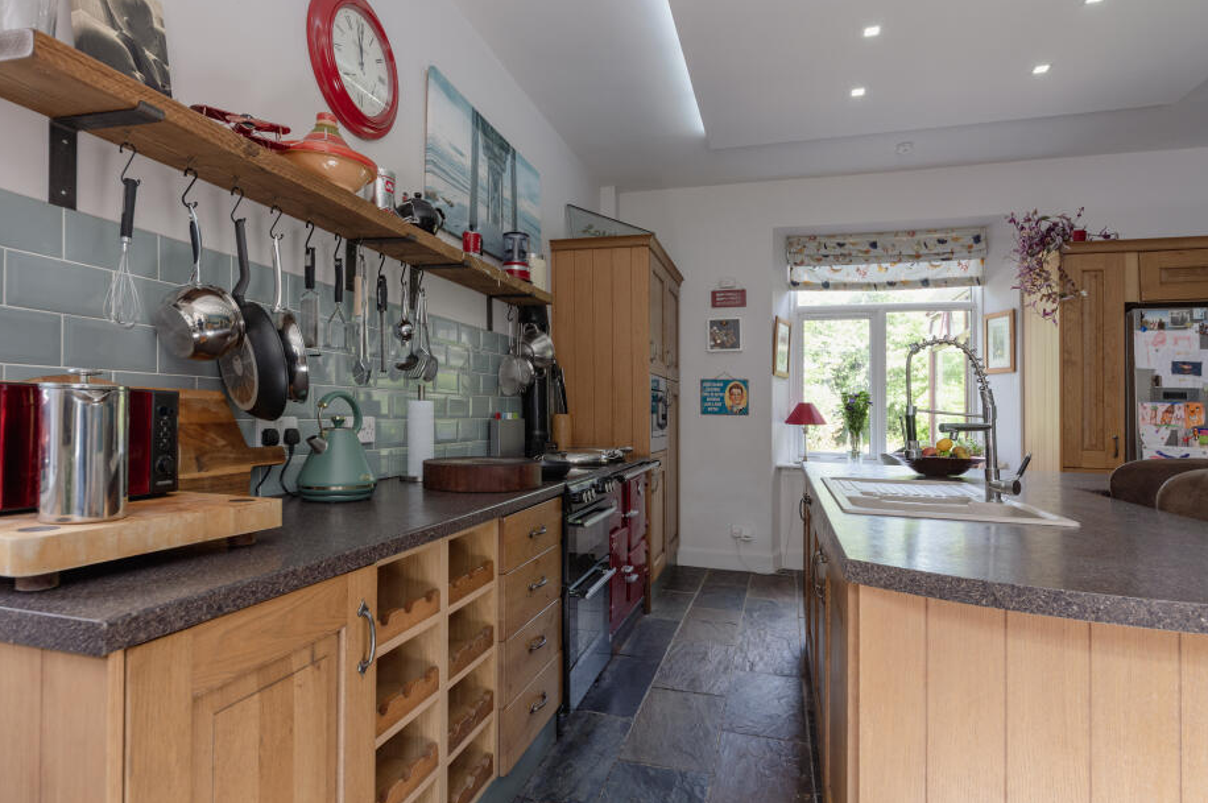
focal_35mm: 19
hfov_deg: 86.9
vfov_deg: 64.4
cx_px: 578
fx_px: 637
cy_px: 434
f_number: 8
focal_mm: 17
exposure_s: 1/30
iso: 400
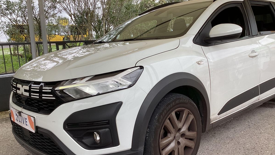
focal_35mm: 34
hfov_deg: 58.0
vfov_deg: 34.6
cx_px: 137
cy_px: 87
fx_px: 248
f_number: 2.4
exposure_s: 1/201
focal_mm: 3.3
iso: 25
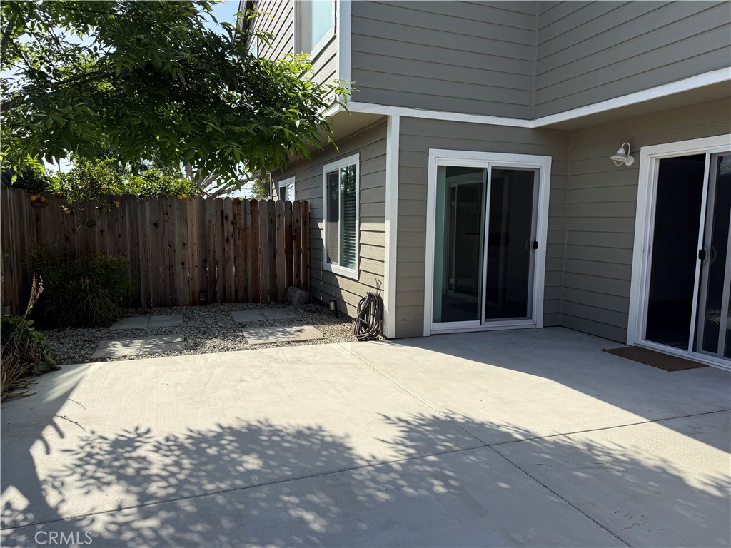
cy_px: 274
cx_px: 366
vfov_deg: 56.8
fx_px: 507
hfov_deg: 71.6
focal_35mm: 24
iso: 80
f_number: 1.78
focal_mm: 6.76
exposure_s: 1/3584
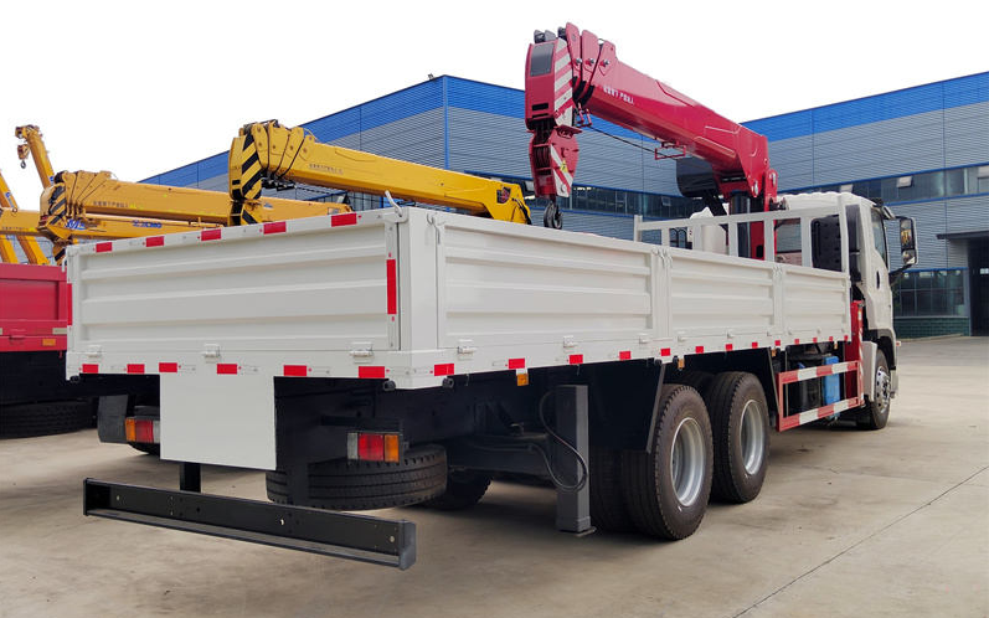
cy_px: 302
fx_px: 889
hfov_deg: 58.1
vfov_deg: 38.3
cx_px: 494
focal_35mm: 33
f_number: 1.9
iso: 133
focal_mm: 5.52
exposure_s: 1/120
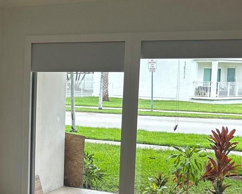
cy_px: 123
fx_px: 552
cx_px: -19
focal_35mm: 77
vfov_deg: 19.9
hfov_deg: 23.3
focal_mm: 5.7
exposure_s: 1/160
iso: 40
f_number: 1.5
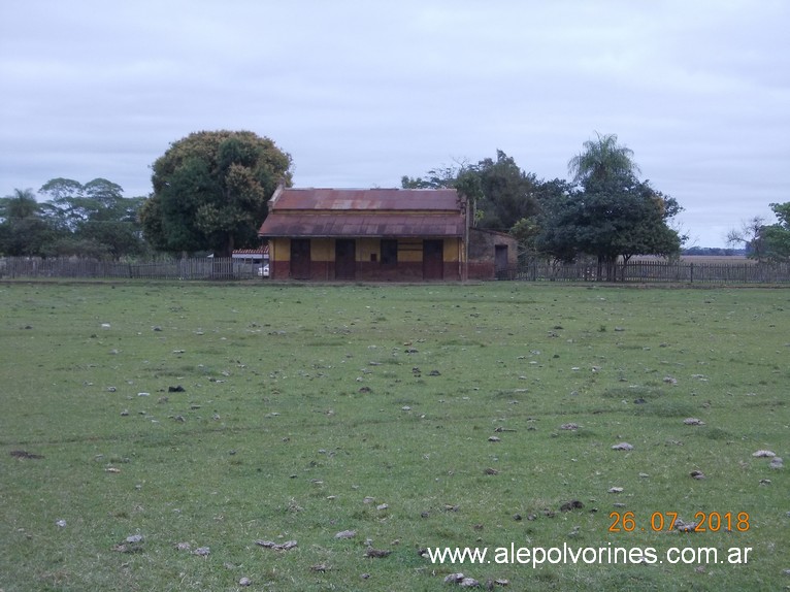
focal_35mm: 71
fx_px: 1620
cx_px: 395
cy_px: 296
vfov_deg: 20.7
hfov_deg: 27.4
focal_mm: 10
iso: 140
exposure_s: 1/500
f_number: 4.3
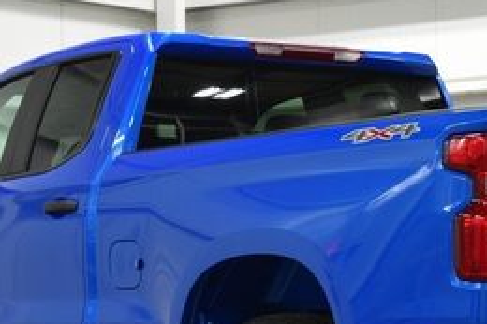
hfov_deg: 15.4
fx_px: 1798
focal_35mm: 133
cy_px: 272
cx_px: 345
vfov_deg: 10.3
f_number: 6.3
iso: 500
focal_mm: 36
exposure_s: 1/15
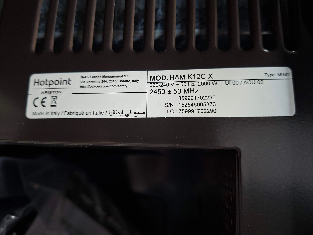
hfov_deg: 73.9
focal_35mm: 23
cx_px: 156
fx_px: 208
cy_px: 118
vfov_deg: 58.9
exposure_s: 1/33
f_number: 1.8
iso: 400
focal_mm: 5.54
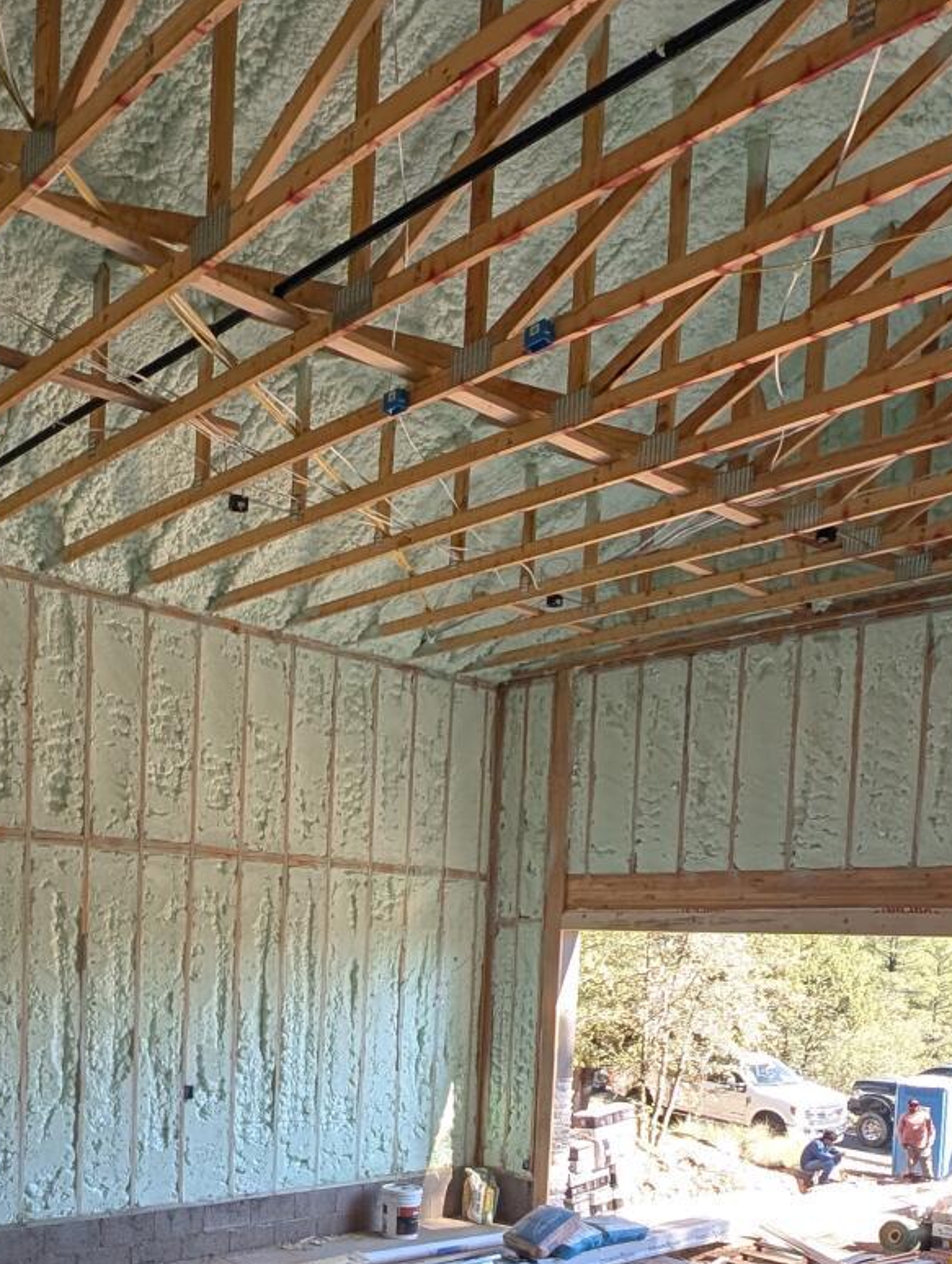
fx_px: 1134
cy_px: 1022
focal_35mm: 31
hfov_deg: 44.7
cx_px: 295
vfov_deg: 54.1
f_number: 1.95
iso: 49
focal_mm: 2.23
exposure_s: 1/166
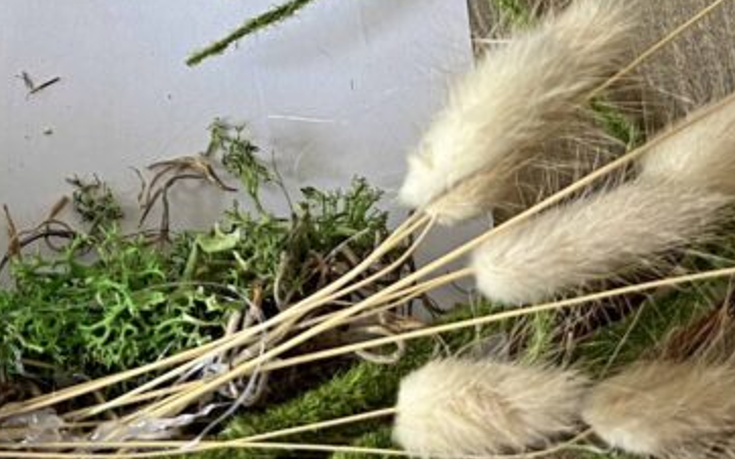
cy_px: -24
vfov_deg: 16.3
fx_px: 1562
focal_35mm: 78
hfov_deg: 24.8
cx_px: -57
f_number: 1.5
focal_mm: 5.7
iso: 125
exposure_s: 1/91
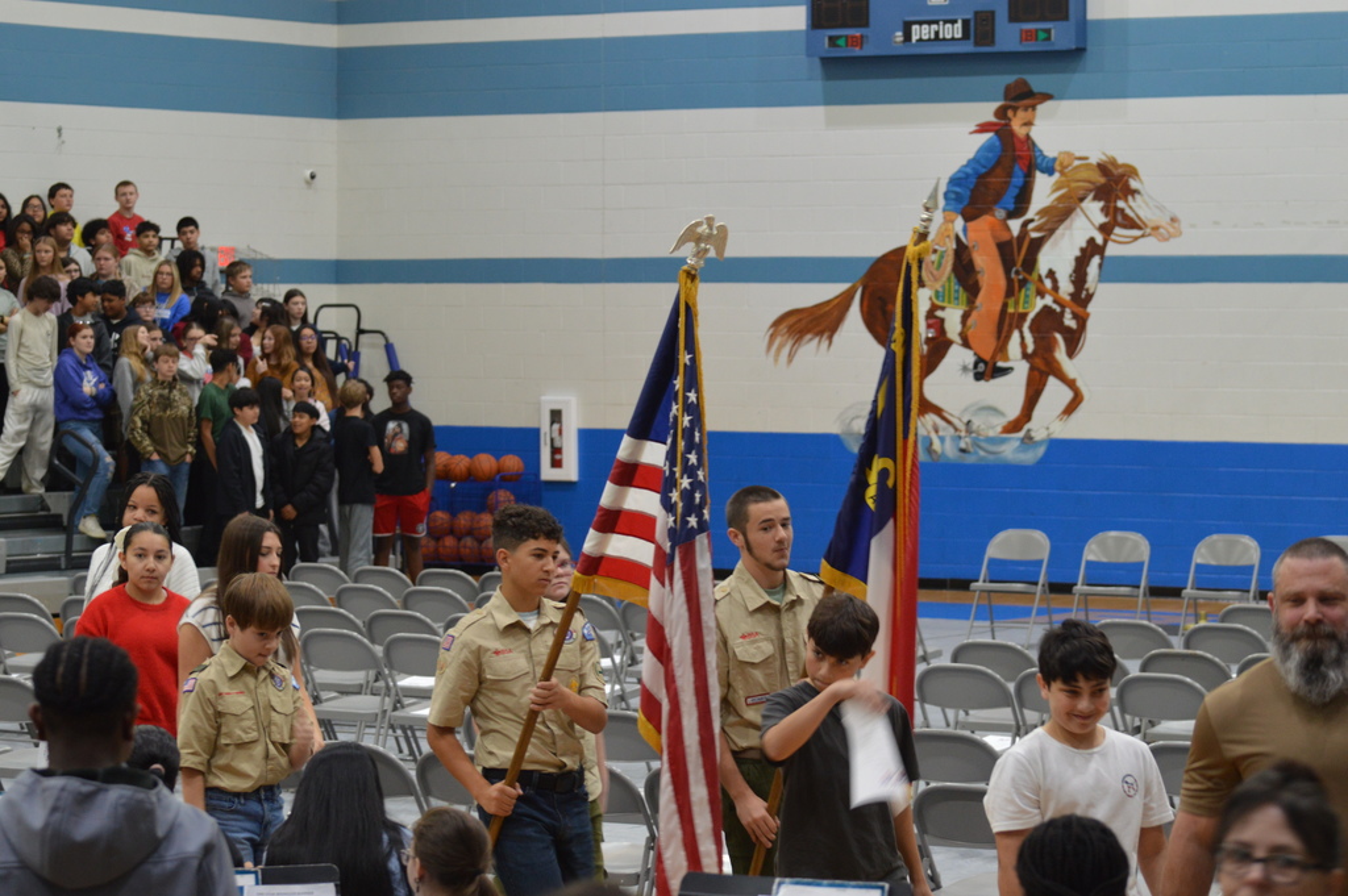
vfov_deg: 12.2
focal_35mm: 112
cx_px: 674
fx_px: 4209
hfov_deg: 18.2
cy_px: 448
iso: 800
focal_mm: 75
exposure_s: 1/60
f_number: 4.5
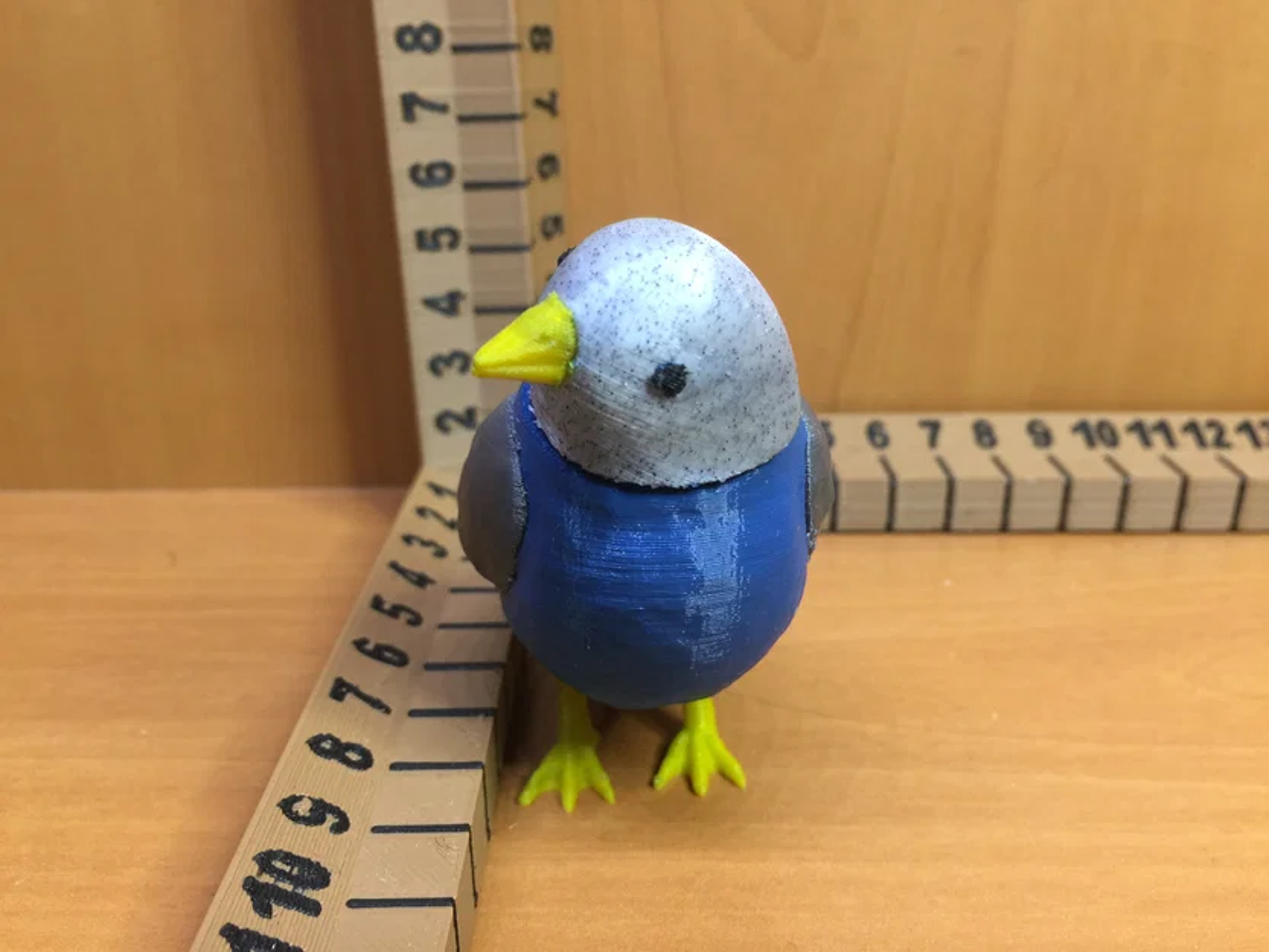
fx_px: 1063
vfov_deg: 48.2
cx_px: 634
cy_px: 476
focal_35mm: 29
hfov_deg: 61.7
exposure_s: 1/15
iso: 64
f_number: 2.2
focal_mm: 4.15
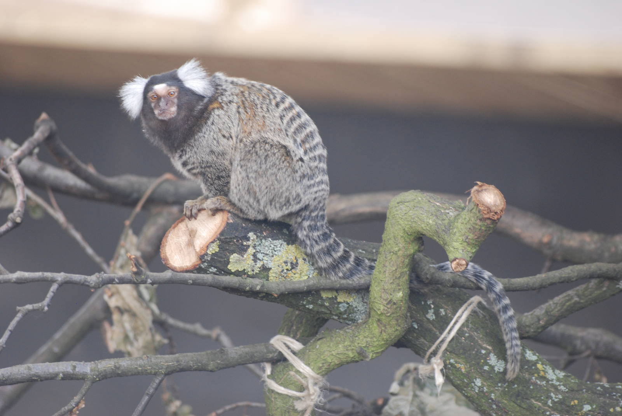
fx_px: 6227
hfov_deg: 5.7
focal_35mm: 360
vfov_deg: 3.8
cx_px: 311
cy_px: 208
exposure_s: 1/125
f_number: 5.3
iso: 400
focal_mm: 240
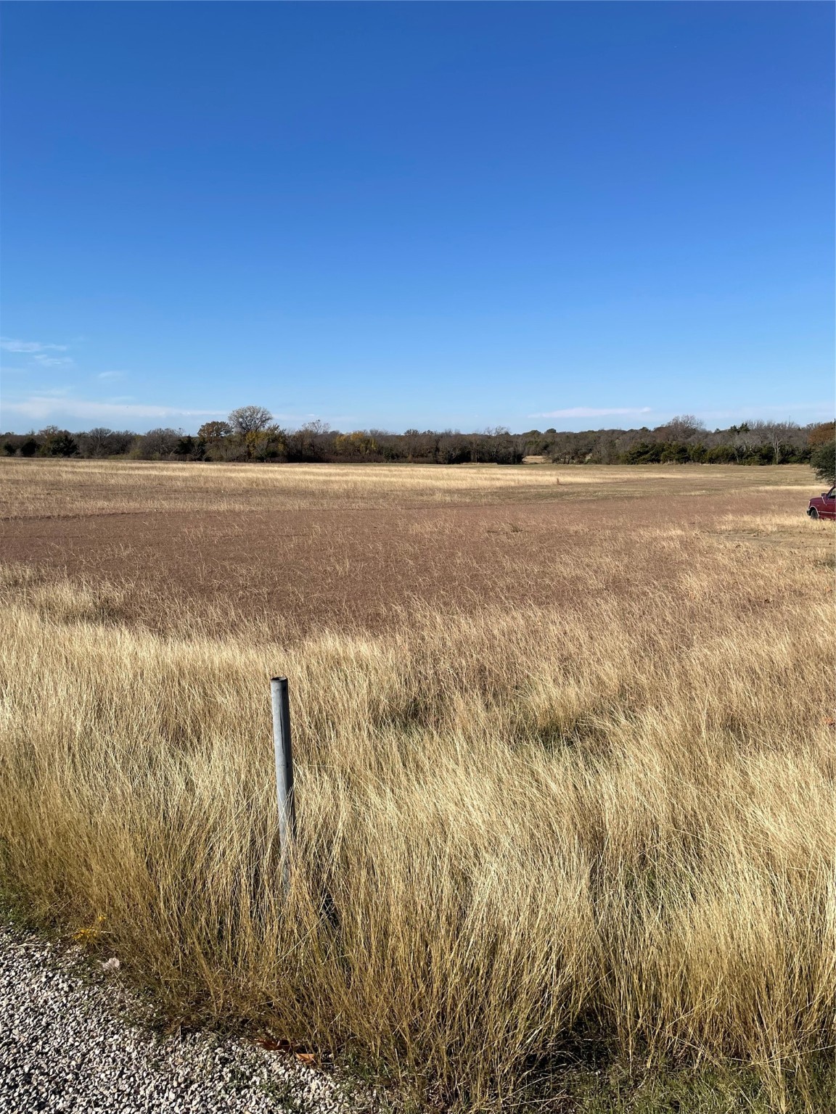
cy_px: 557
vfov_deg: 67.3
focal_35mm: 26
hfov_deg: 53.1
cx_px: 418
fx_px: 837
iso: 32
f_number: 1.6
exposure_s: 1/5051
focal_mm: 4.2
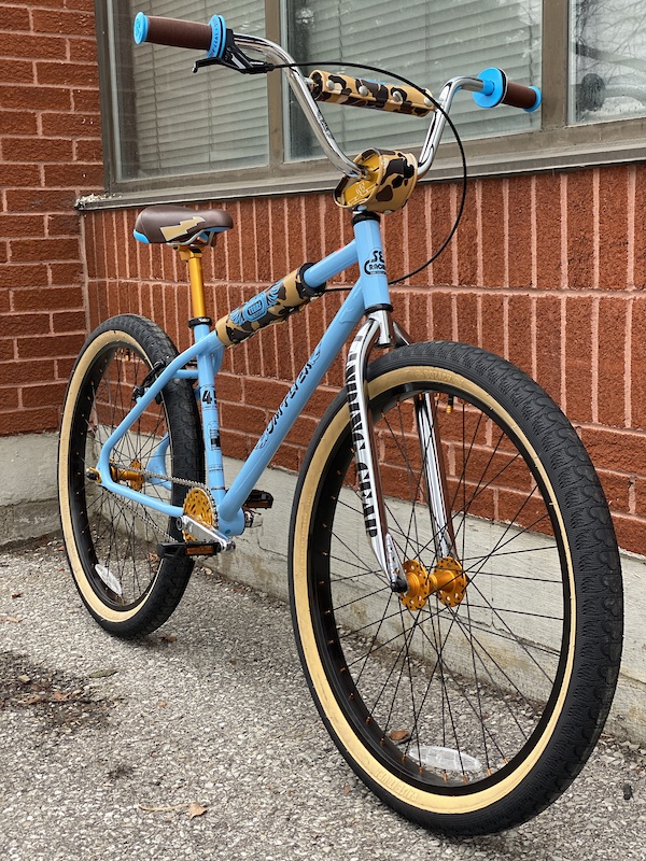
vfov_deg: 36.8
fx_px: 1294
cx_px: 323
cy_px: 430
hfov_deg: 28.0
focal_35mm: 52
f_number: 2
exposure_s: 1/122
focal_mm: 6
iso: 40
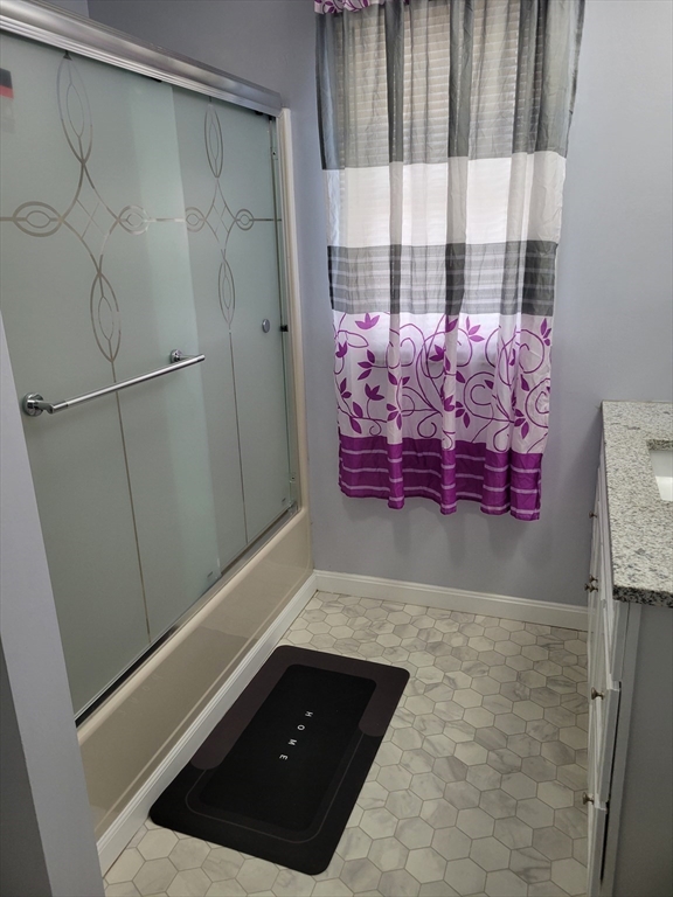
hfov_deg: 53.1
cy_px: 448
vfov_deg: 67.3
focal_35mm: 26
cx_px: 336
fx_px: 674
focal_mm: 5.4
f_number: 1.8
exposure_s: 1/120
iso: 160
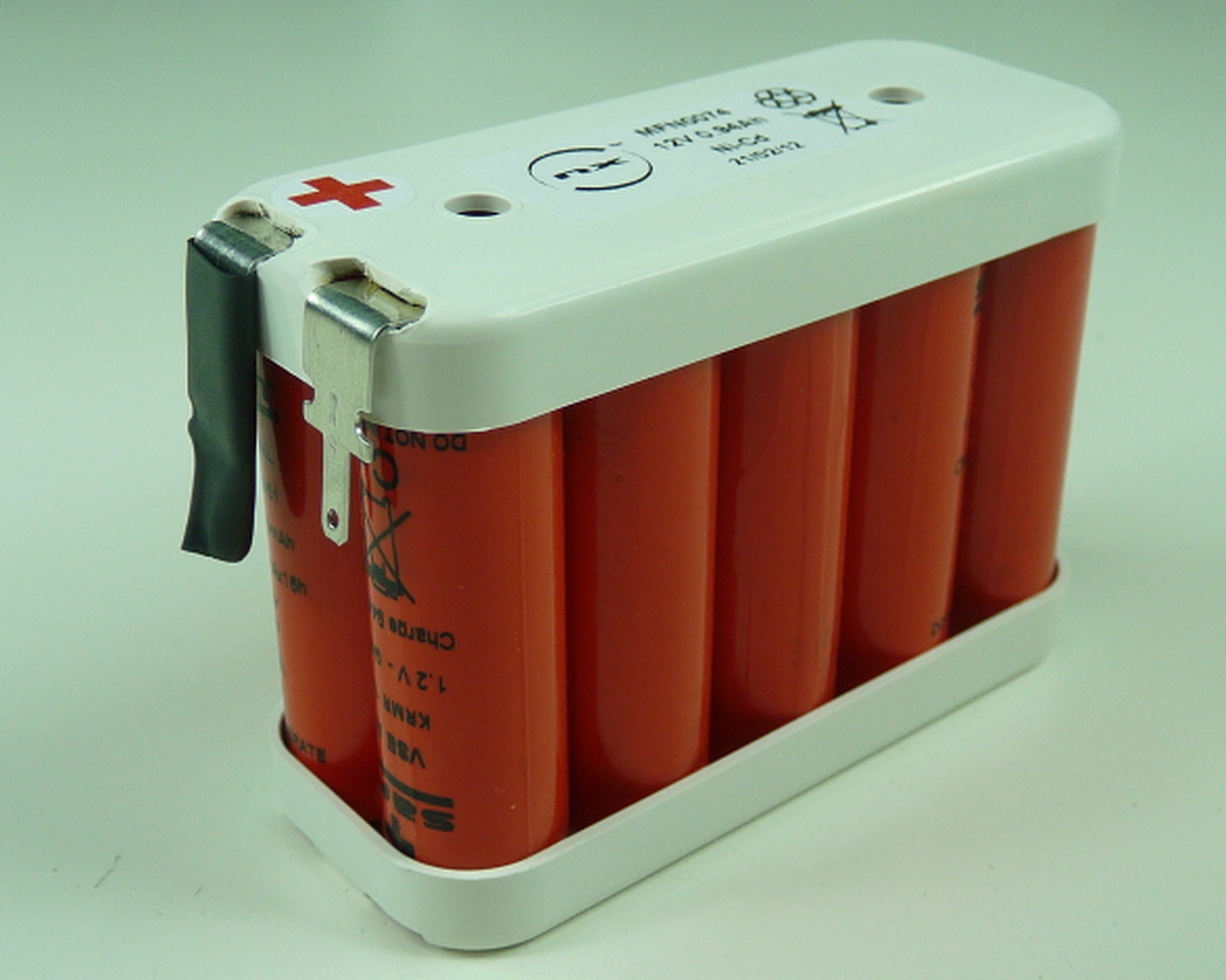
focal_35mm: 51
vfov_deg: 29.7
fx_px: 1850
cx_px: 653
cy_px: 496
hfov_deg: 36.7
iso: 100
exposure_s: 1/100
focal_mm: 4.8
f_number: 2.8
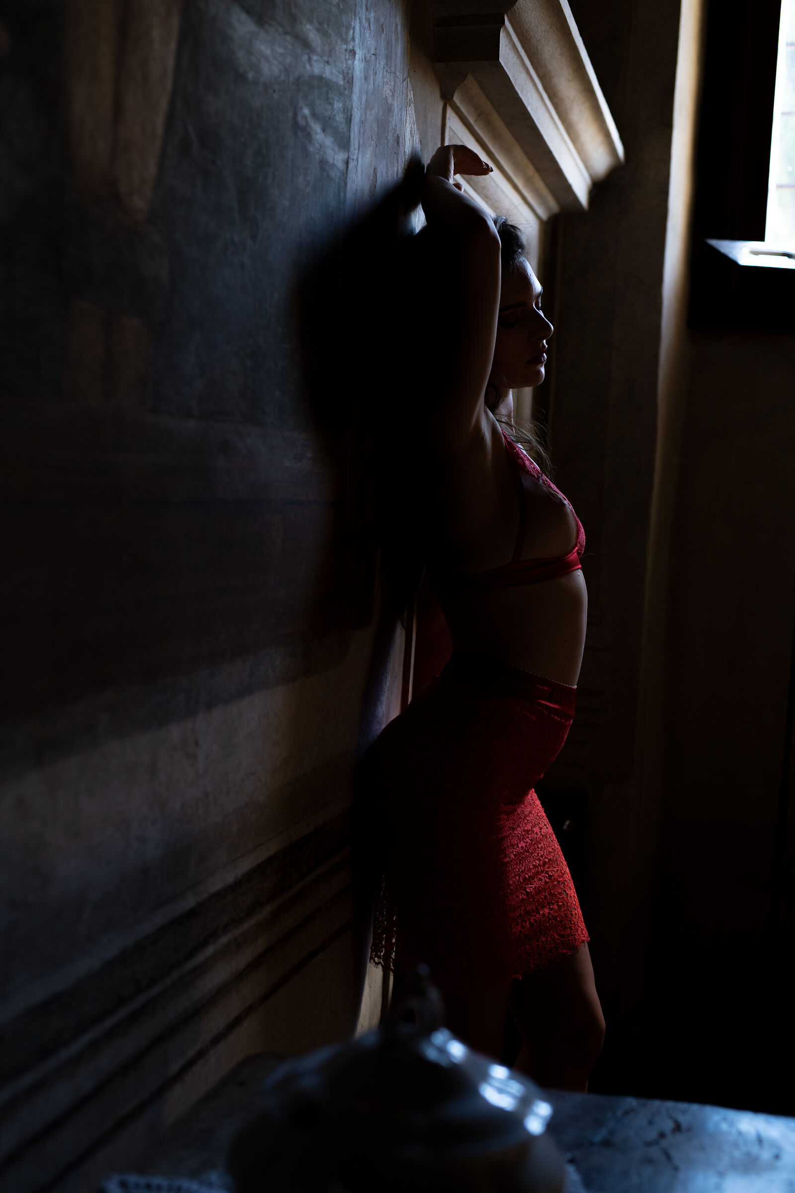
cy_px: 596
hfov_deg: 27.0
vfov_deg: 39.6
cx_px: 398
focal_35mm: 50
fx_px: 1656
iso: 400
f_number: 3.2
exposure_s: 1/125
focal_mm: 50
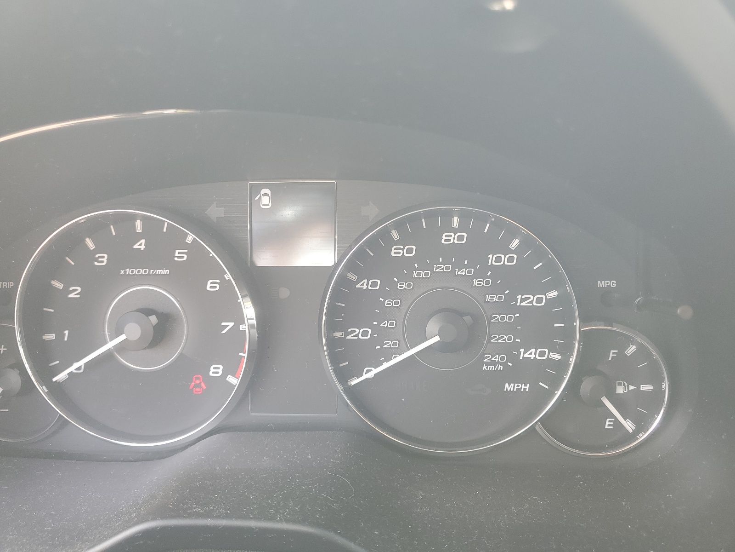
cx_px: 368
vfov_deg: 53.1
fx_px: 552
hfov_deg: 67.3
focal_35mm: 26
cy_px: 276
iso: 54
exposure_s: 1/60.2
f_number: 1.5
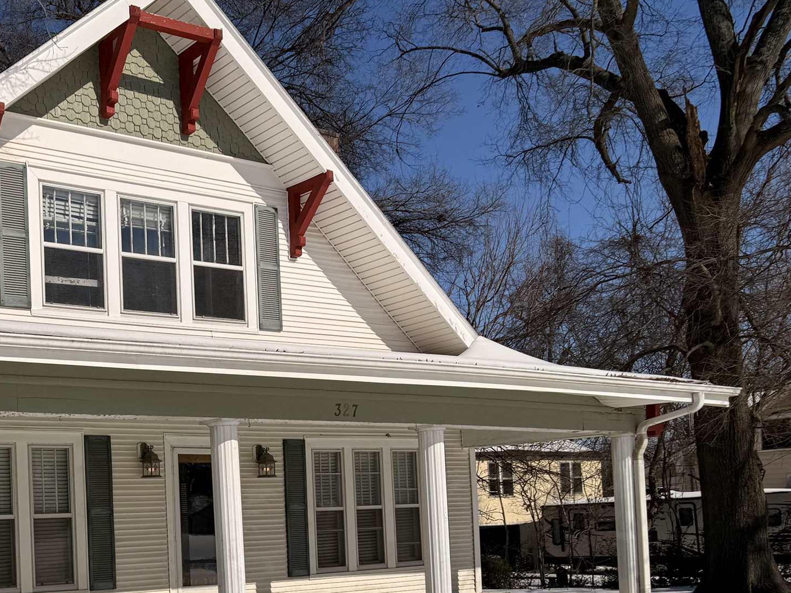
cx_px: -13
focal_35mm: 51
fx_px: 1165
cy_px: 503
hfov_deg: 34.0
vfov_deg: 27.8
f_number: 1.78
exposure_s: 1/14286
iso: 80
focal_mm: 6.76
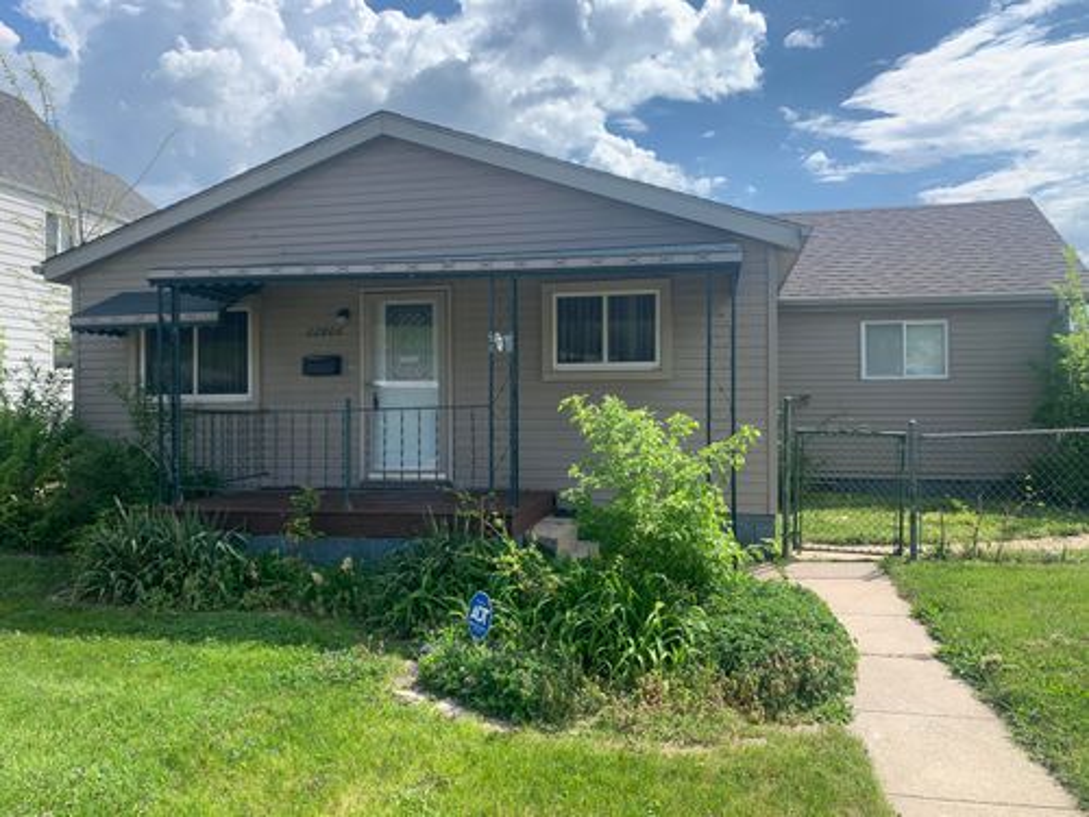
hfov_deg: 67.3
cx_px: 544
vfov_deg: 53.1
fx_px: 818
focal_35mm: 26
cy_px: 408
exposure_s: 1/1992
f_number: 1.8
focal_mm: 4.25
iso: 25
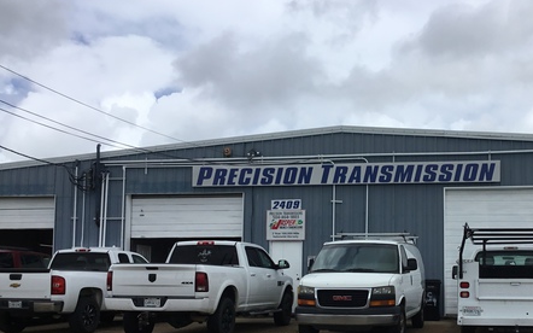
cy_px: 234
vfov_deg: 27.7
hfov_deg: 42.7
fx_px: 668
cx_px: 372
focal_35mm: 46
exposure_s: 1/1852
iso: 25
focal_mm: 3.3
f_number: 2.4
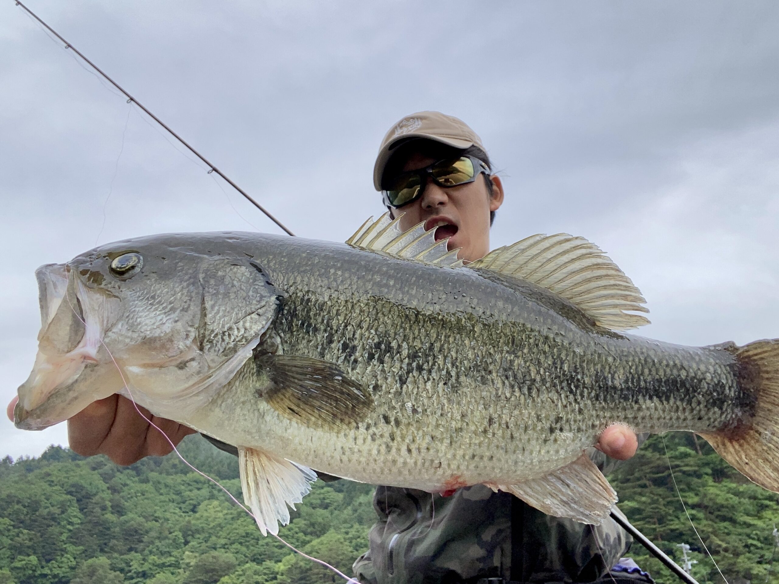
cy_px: 292
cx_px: 390
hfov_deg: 73.9
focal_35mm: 23
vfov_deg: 58.9
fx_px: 518
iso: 25
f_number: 2.2
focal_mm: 2.71
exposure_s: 1/313
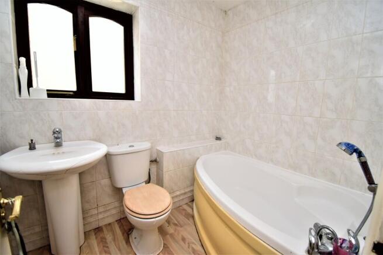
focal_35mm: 15
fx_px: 160
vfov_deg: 77.4
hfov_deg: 100.4
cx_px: 192
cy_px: 128
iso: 800
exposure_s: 1/100
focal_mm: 10
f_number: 5
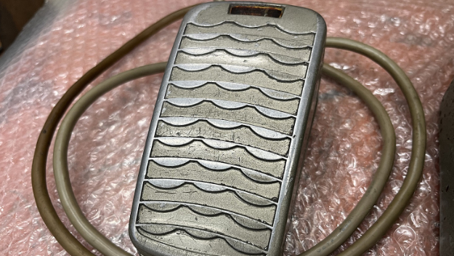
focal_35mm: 29
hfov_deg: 66.1
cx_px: 227
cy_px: 164
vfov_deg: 39.9
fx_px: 349
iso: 100
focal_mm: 5.1
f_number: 1.6
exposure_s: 1/50
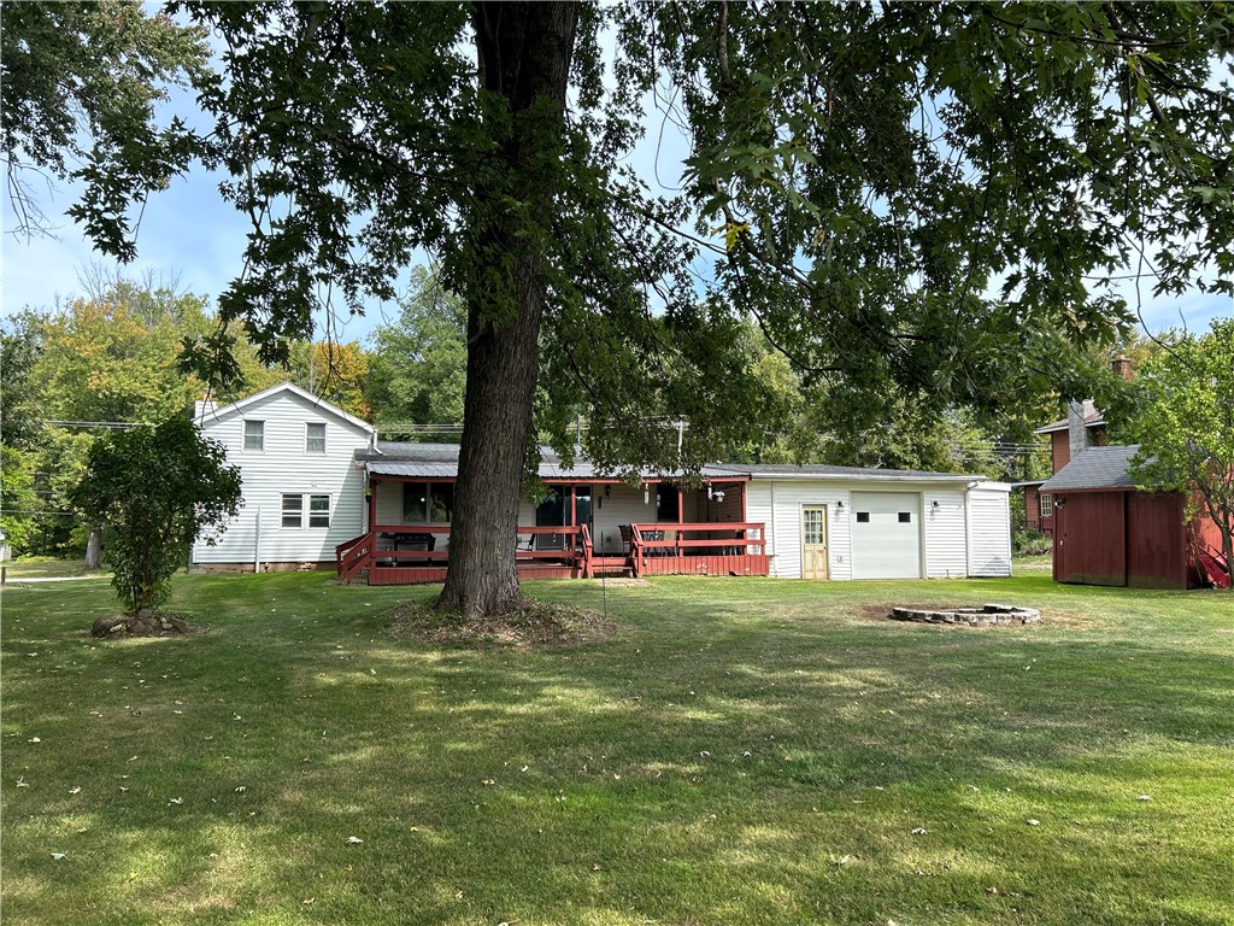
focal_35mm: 26
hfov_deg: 67.3
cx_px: 617
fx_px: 927
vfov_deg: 53.1
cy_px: 463
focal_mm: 5.7
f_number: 1.5
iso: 50
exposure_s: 1/1361
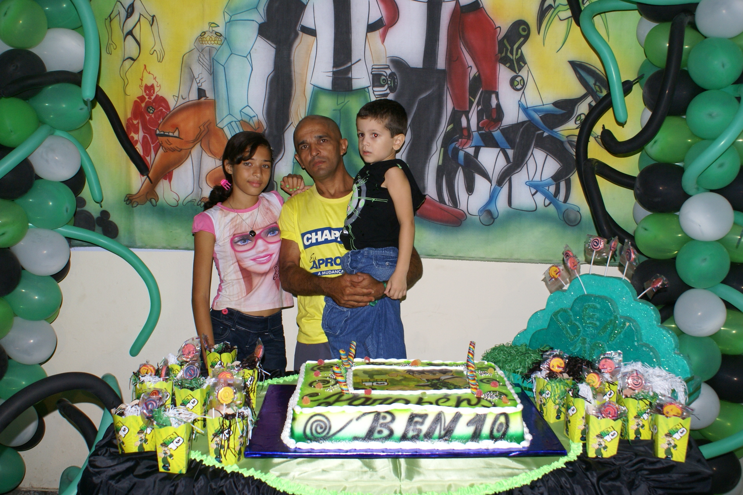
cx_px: 372
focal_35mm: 36
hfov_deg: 53.1
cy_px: 248
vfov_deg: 36.9
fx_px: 743
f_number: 5.6
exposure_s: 1/60
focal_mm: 24
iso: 400
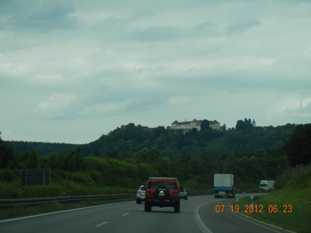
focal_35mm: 133
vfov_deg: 11.1
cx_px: 156
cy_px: 116
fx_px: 1195
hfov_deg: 14.8
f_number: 4.6
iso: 160
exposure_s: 1/876
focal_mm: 24
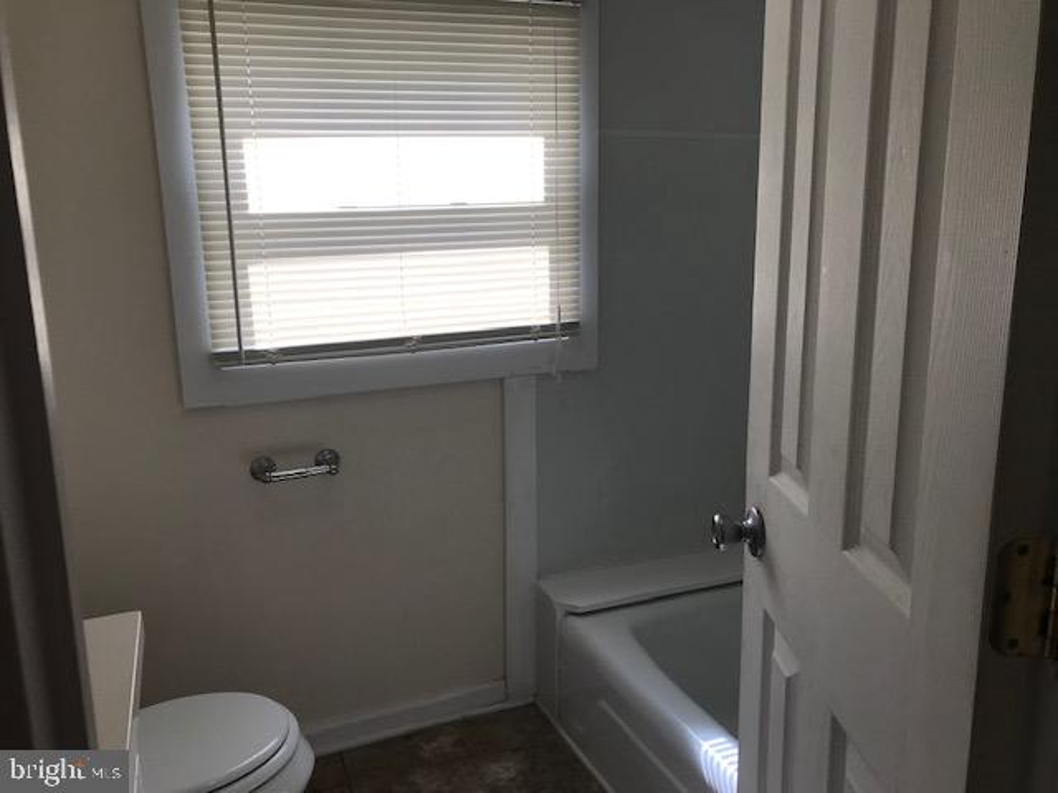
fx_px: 856
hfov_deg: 63.4
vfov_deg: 49.7
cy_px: 396
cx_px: 529
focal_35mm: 28
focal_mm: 3.99
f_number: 1.8
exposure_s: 1/281
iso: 20
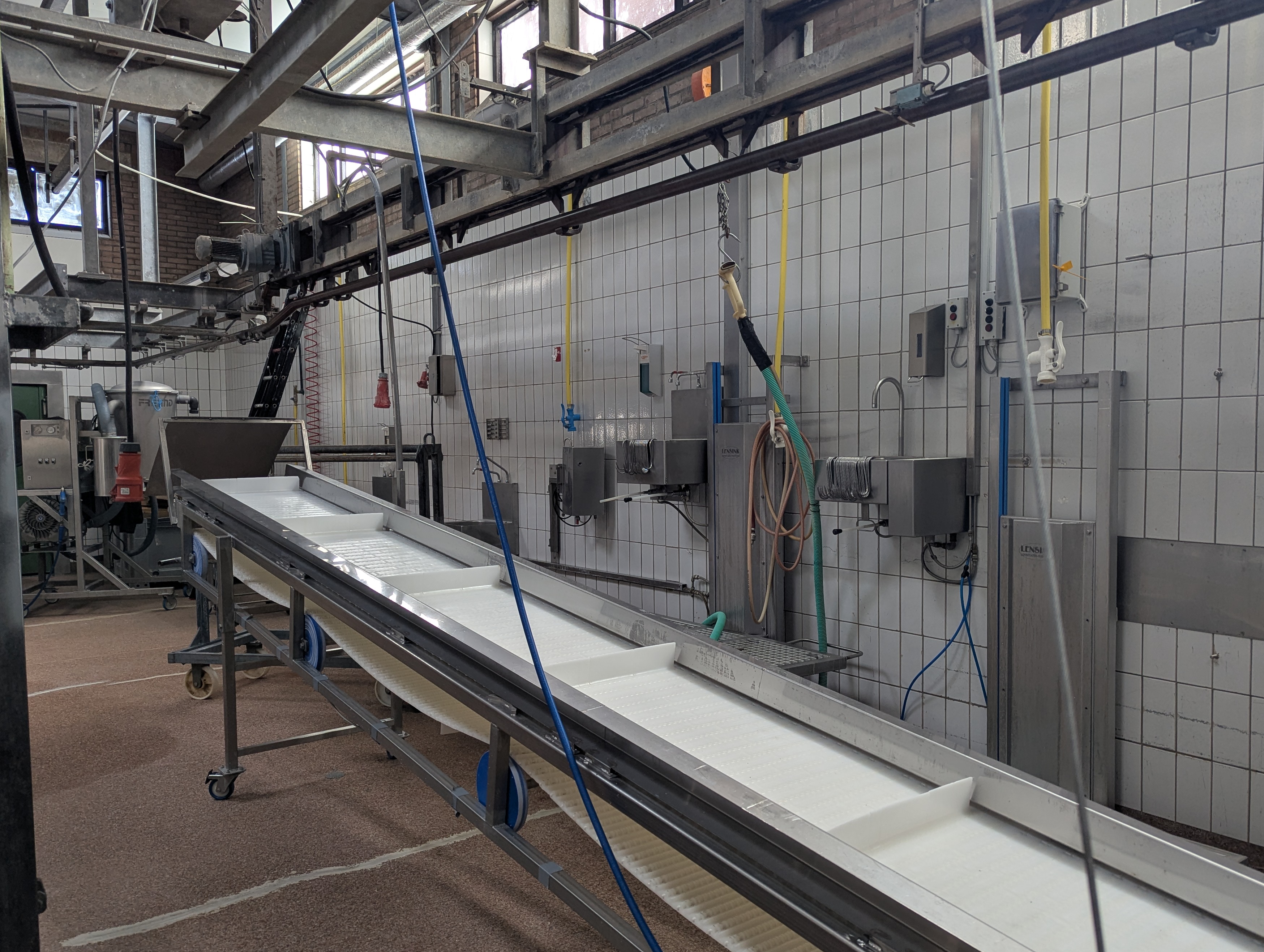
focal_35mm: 28
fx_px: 1024
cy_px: 480
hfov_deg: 63.2
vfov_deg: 49.9
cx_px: 703
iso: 58
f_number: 1.85
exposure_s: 1/80.8
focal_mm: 6.81
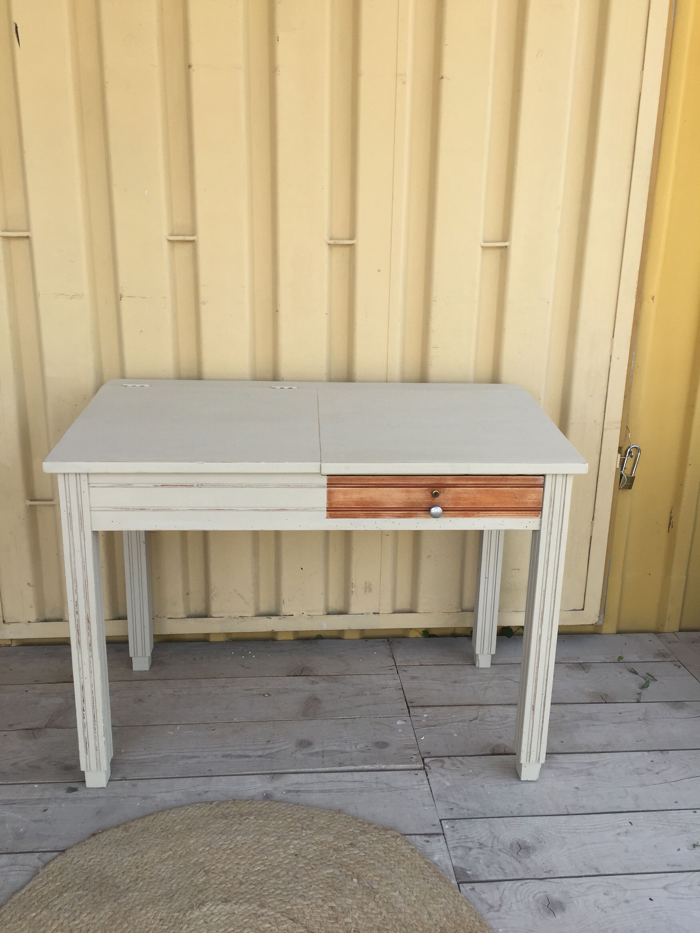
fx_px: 782
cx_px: 350
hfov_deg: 48.2
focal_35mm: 29
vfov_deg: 61.7
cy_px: 466
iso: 32
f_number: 2.2
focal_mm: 4.15
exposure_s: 1/370
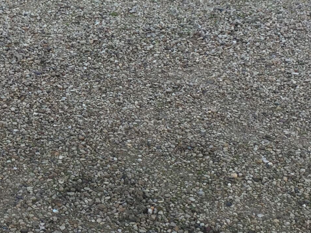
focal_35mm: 107
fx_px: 961
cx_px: 46
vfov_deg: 13.8
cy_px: 115
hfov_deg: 18.2
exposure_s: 1/100
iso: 25
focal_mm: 3.3
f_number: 2.4
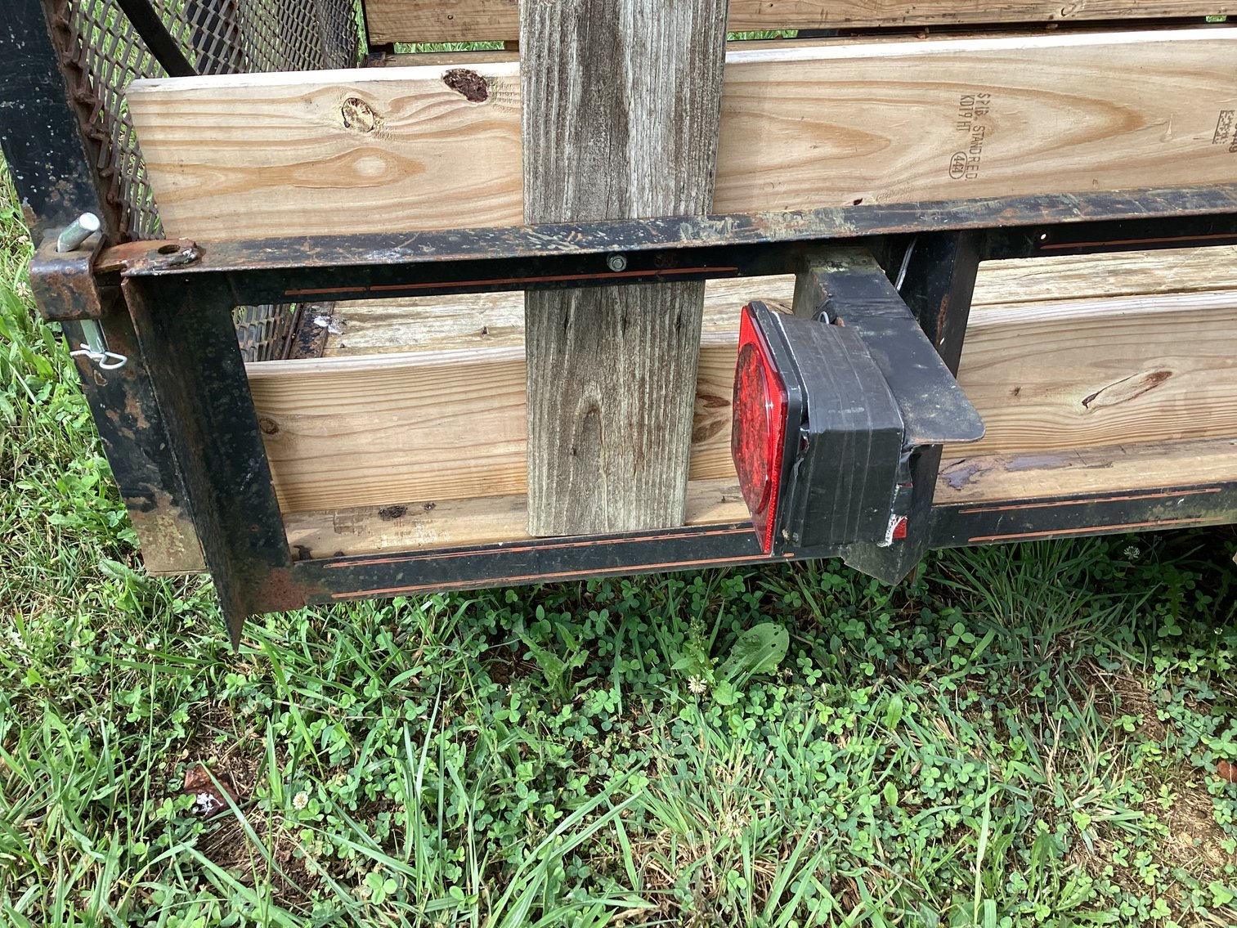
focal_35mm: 31
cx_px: 618
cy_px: 464
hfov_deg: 58.3
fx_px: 1108
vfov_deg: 45.4
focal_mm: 3.3
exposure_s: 1/332
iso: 25
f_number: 2.4
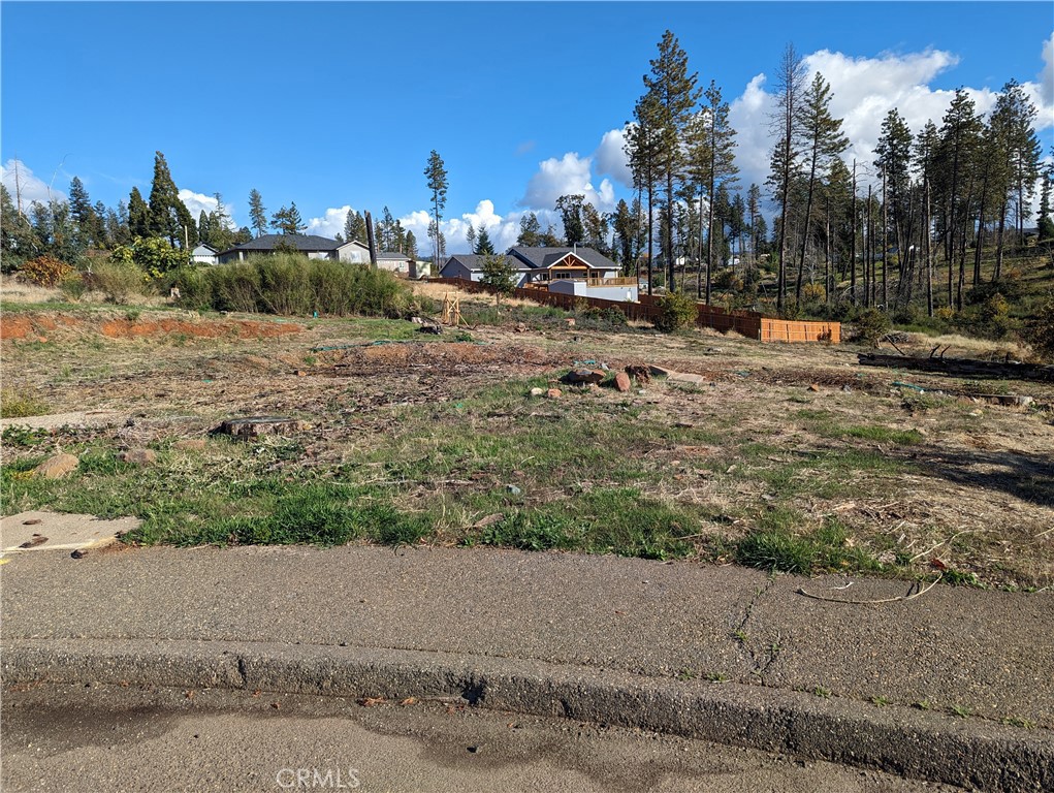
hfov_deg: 71.5
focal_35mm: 24
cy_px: 396
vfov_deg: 56.9
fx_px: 732
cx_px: 527
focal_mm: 6.81
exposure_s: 1/2137
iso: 44
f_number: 1.85
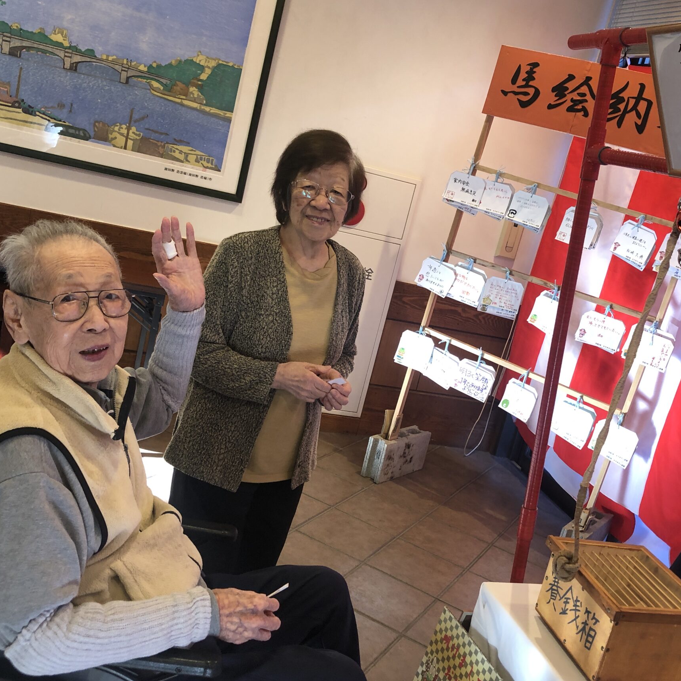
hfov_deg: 44.8
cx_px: 387
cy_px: 337
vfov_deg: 44.9
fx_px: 824
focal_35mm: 37
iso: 40
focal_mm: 3.99
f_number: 1.8
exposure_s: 1/33
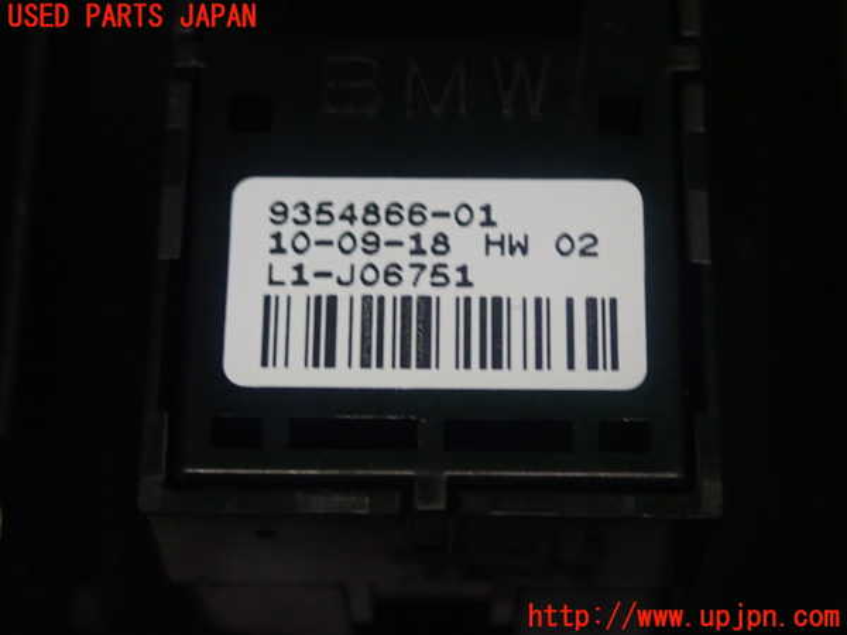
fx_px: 2153
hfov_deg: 22.3
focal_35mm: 88
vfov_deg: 16.8
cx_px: 424
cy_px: 318
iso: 640
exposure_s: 1/80
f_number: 4.5
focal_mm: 15.66
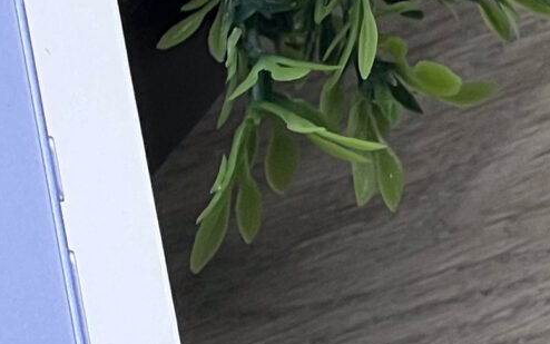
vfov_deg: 3.1
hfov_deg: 4.9
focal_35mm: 423
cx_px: -322
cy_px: 653
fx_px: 6342
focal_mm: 9
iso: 40
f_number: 2.8
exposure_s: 1/100
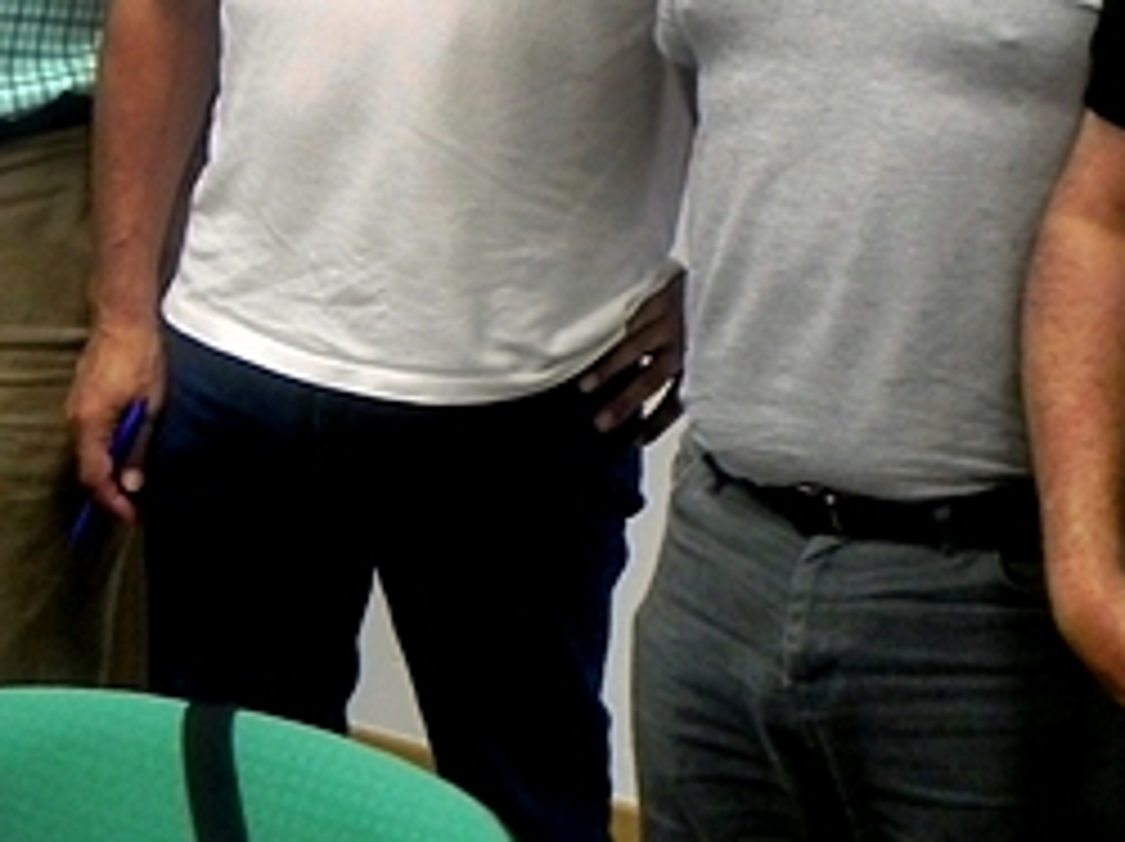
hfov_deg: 18.2
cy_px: -61
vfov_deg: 13.4
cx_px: 495
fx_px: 3507
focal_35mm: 108
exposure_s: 1/30
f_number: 3.2
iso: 215
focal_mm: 6.6
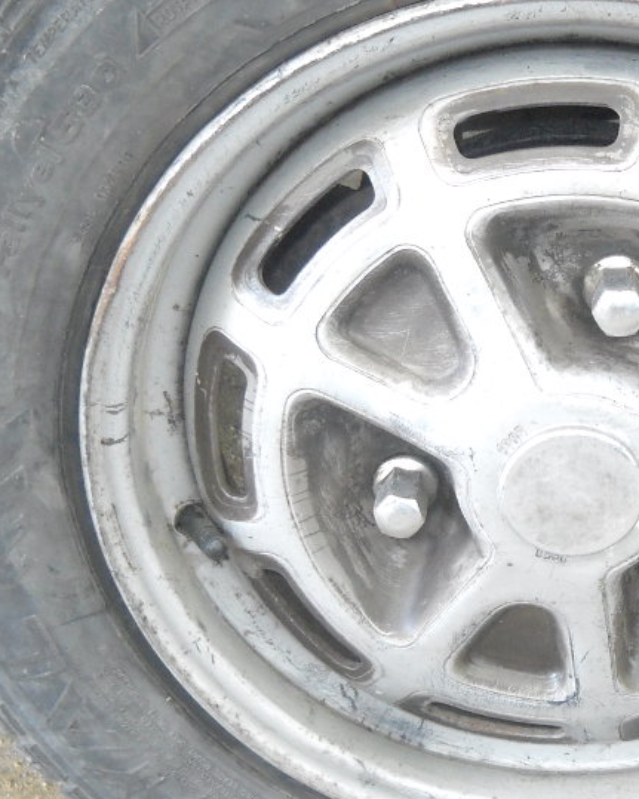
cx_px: 590
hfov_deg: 19.7
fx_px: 1797
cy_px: 448
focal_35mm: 76
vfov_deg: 25.1
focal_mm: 6.72
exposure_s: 1/45
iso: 400
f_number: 3.1
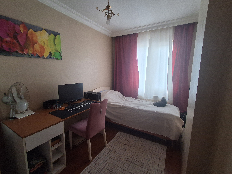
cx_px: 116
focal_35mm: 16
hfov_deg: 94.5
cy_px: 87
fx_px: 107
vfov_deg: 78.1
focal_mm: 1.64
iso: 160
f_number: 2.2
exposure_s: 1/50
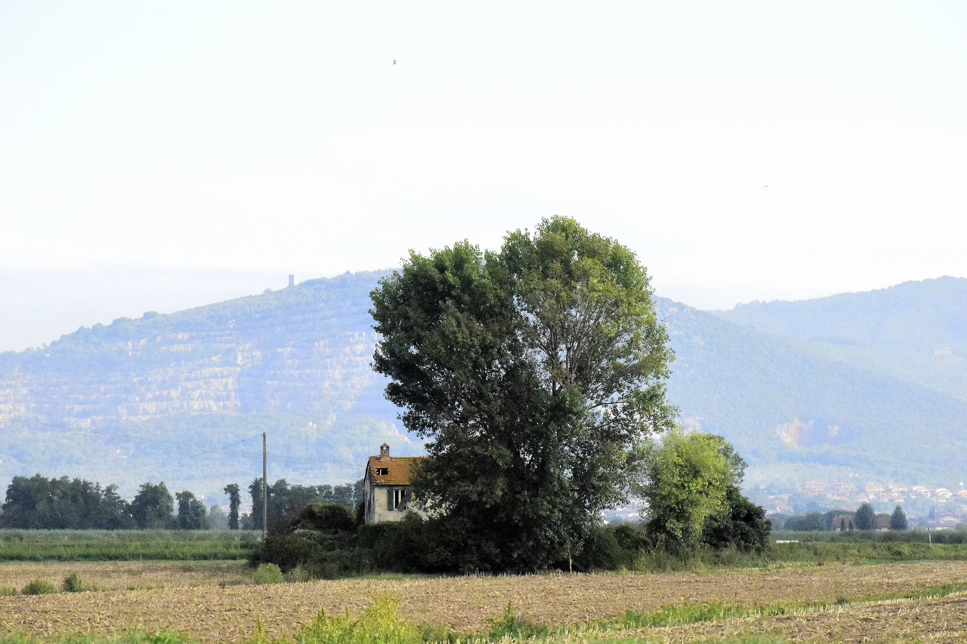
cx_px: 484
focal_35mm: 150
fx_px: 4029
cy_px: 322
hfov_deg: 13.7
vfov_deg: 9.1
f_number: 14
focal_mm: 100
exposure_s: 1/3200
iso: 11400
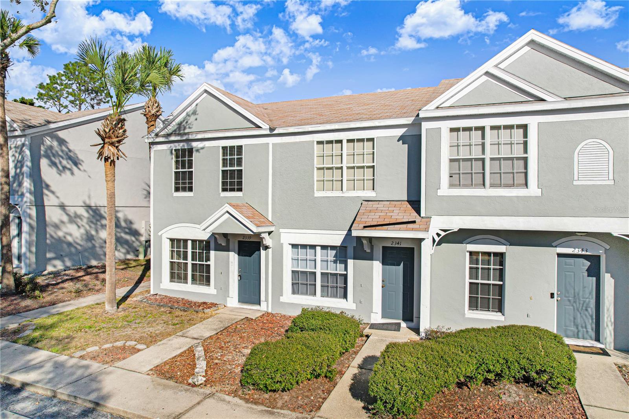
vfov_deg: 57.2
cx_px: 314
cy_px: 210
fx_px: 384
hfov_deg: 78.6
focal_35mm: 22
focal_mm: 8.38
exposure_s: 1/1000
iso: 200
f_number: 2.8
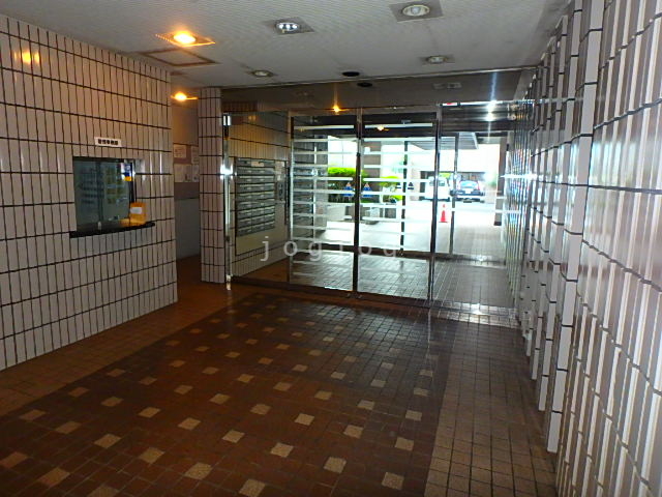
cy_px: 248
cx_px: 331
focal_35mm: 21
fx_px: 402
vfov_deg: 63.4
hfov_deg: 79.0
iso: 400
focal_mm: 3.7
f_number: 3.5
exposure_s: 1/30
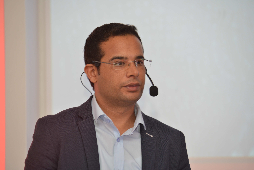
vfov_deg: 6.9
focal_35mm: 200
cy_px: 85
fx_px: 1411
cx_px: 127
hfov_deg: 10.3
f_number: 5
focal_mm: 200
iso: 800
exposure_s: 1/50
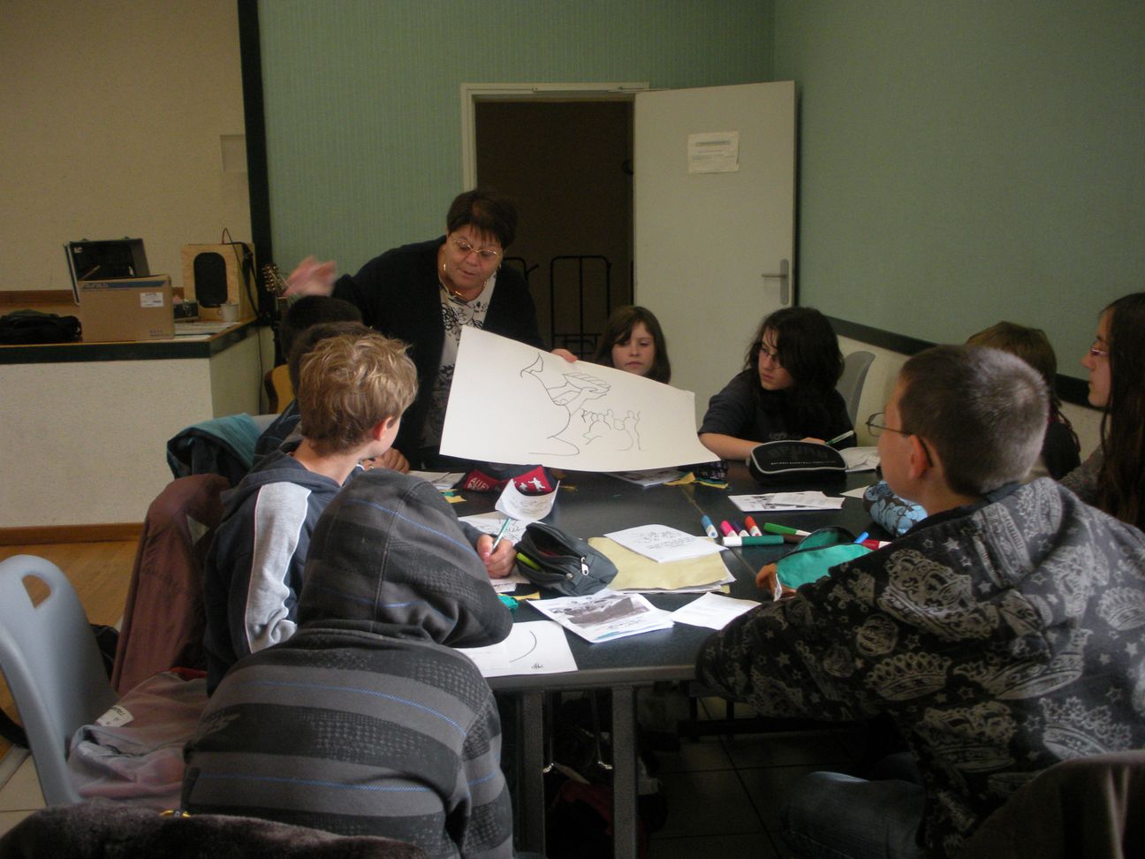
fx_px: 1158
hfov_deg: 52.6
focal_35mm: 35
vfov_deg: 40.7
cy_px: 430
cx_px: 572
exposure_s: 1/55.2
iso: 251
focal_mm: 6.3
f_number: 3.5
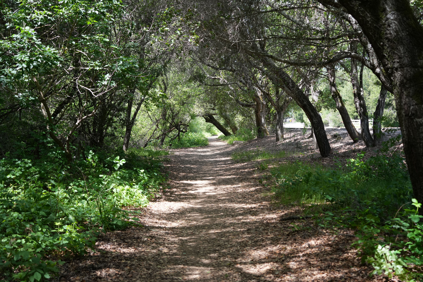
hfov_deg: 39.6
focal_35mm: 50
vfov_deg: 27.0
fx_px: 587
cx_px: 212
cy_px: 141
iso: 640
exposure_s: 1/400
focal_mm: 50
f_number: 4.5
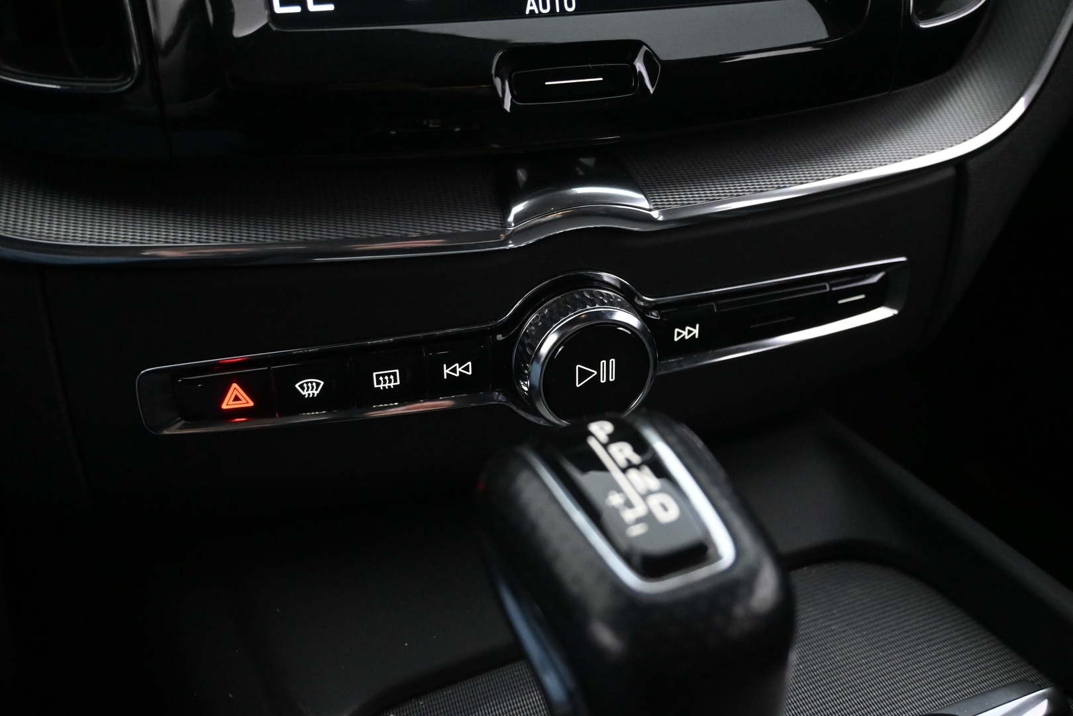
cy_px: 358
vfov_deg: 39.1
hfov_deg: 56.1
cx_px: 536
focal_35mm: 34
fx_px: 1006
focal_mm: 22.5
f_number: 4
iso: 5600
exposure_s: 1/40
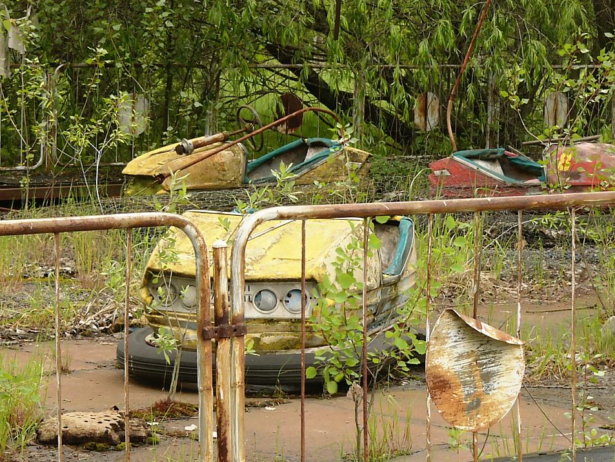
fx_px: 2807
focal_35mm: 158
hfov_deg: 12.5
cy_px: 233
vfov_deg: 9.4
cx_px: 330
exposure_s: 1/25
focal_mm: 18.1
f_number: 5.2
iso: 50
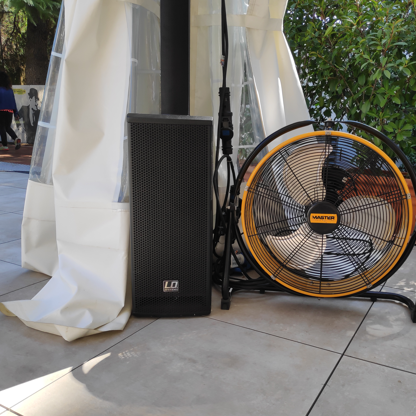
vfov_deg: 62.9
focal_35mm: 25
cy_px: 212
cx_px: 264
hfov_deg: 61.9
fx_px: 340
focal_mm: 3.94
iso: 100
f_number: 1.9
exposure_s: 1/480
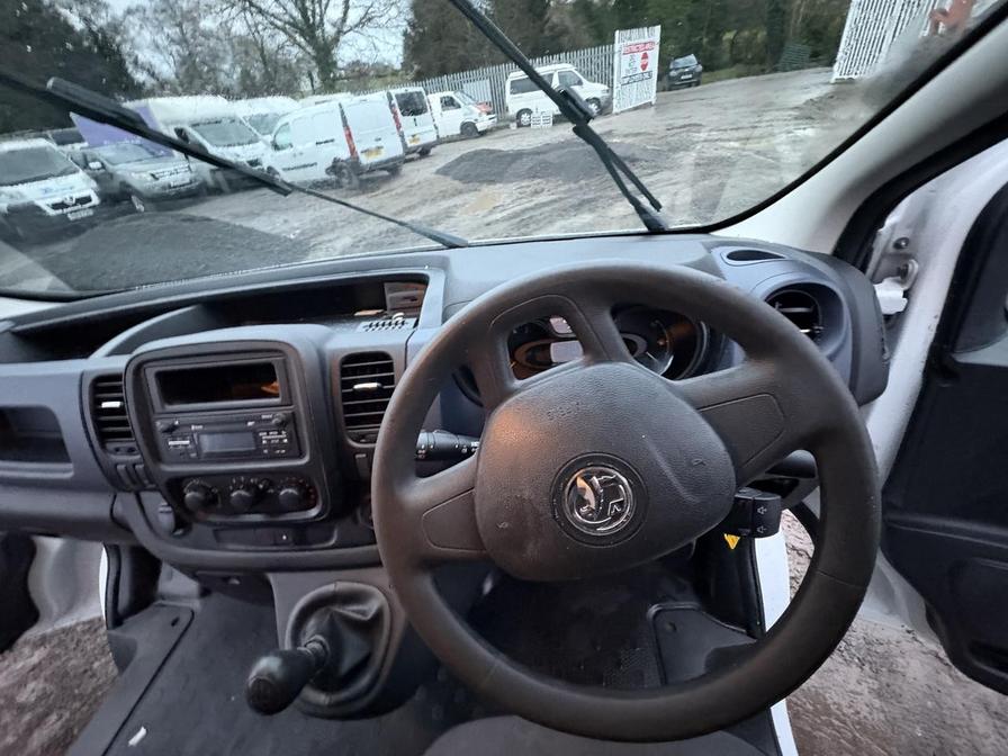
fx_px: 408
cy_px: 378
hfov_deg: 102.1
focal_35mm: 14
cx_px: 504
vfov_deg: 85.7
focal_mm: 2.22
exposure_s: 1/30
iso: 1250
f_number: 2.2
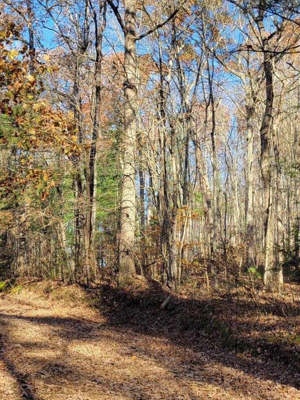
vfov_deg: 36.2
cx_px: 129
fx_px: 612
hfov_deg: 27.5
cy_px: 200
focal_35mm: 53
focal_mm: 5.4
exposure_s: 1/488
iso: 40
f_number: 1.8
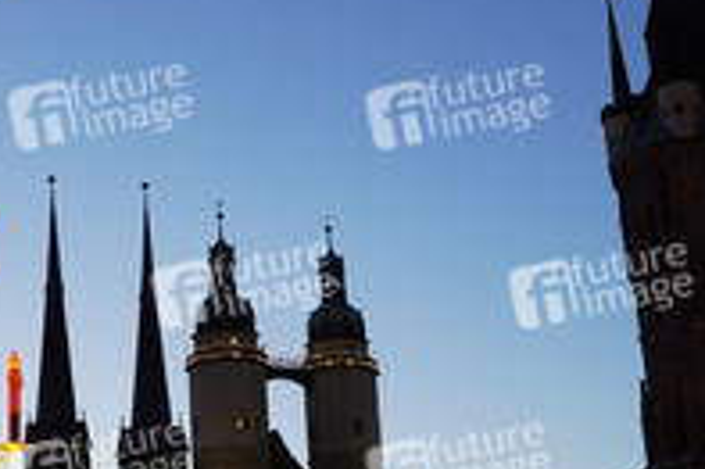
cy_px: 197
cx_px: 149
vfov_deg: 17.0
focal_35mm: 80
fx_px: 1565
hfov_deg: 25.0
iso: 640
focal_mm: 35
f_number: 5.6
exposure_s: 1/60
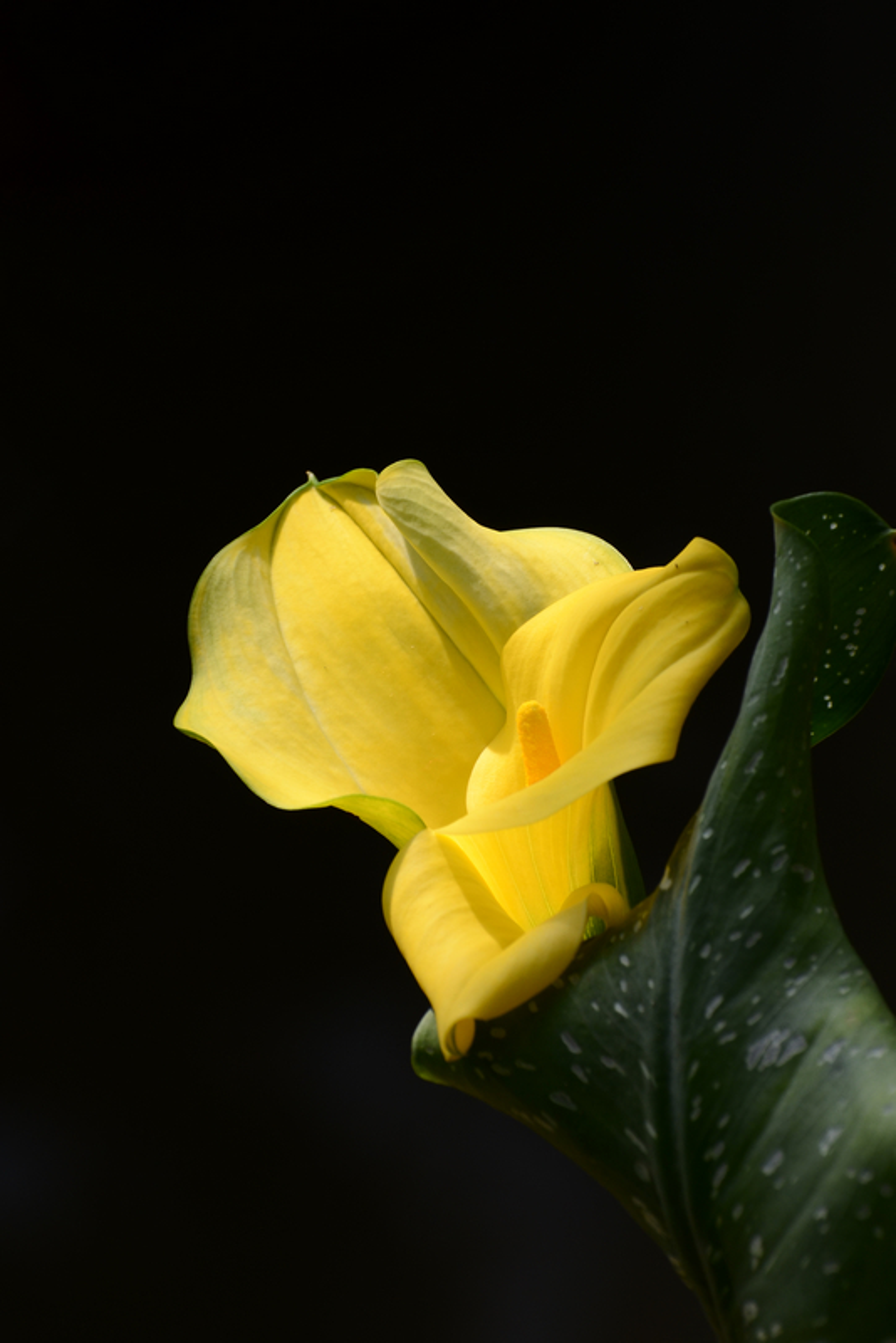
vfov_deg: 8.1
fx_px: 9511
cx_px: 448
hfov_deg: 5.4
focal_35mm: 255
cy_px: 672
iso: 320
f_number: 9
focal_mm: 170
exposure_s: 1/200
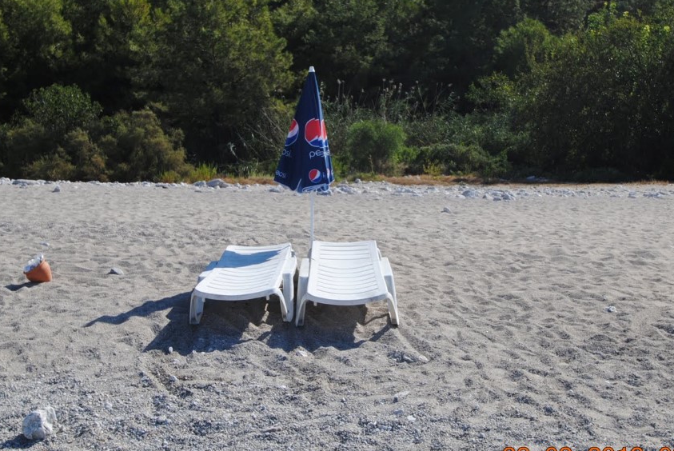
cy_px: 197
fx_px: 918
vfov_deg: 27.6
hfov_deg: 40.3
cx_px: 358
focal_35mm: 49
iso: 100
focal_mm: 24
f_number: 8
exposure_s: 1/250
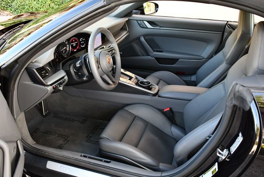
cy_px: 88
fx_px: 264
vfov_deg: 36.9
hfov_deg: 53.1
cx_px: 132
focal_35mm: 36
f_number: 3.5
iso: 800
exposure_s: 1/200
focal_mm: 18
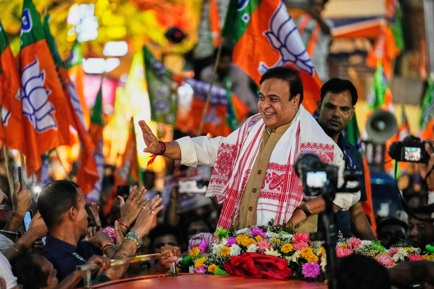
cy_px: 144
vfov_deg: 8.4
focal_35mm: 163
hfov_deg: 12.6
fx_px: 1965
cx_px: 217
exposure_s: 1/400
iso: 4000
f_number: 2.8
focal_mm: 163
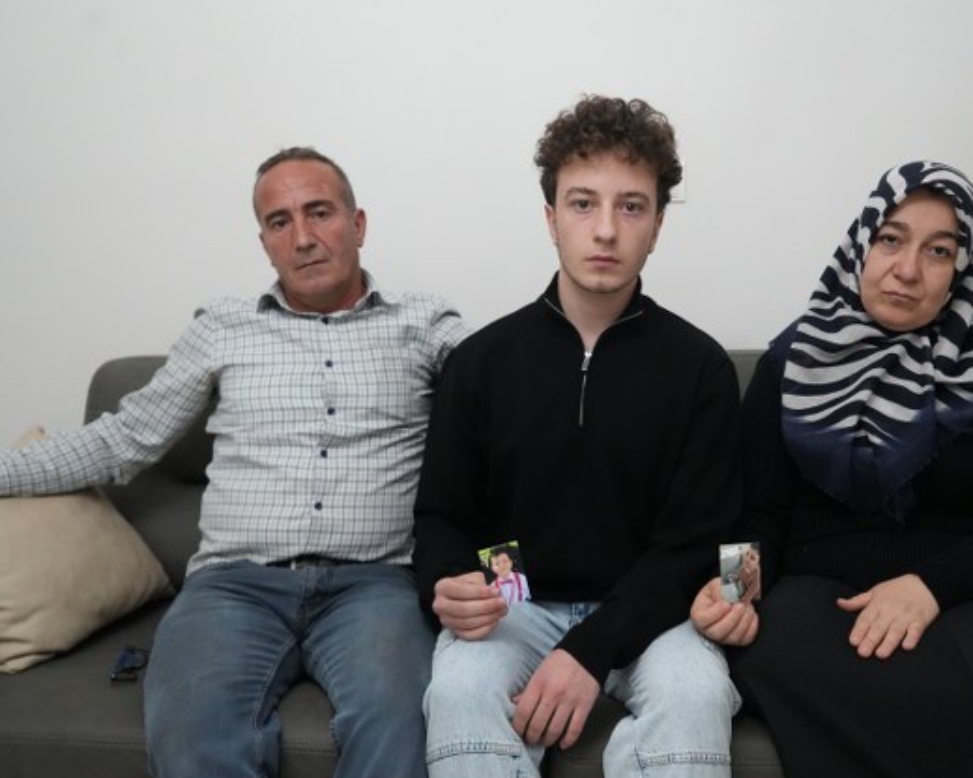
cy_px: 390
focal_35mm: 37
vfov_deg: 40.1
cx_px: 567
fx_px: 1065
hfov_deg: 48.9
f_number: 4
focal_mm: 32
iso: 6400
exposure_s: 1/60
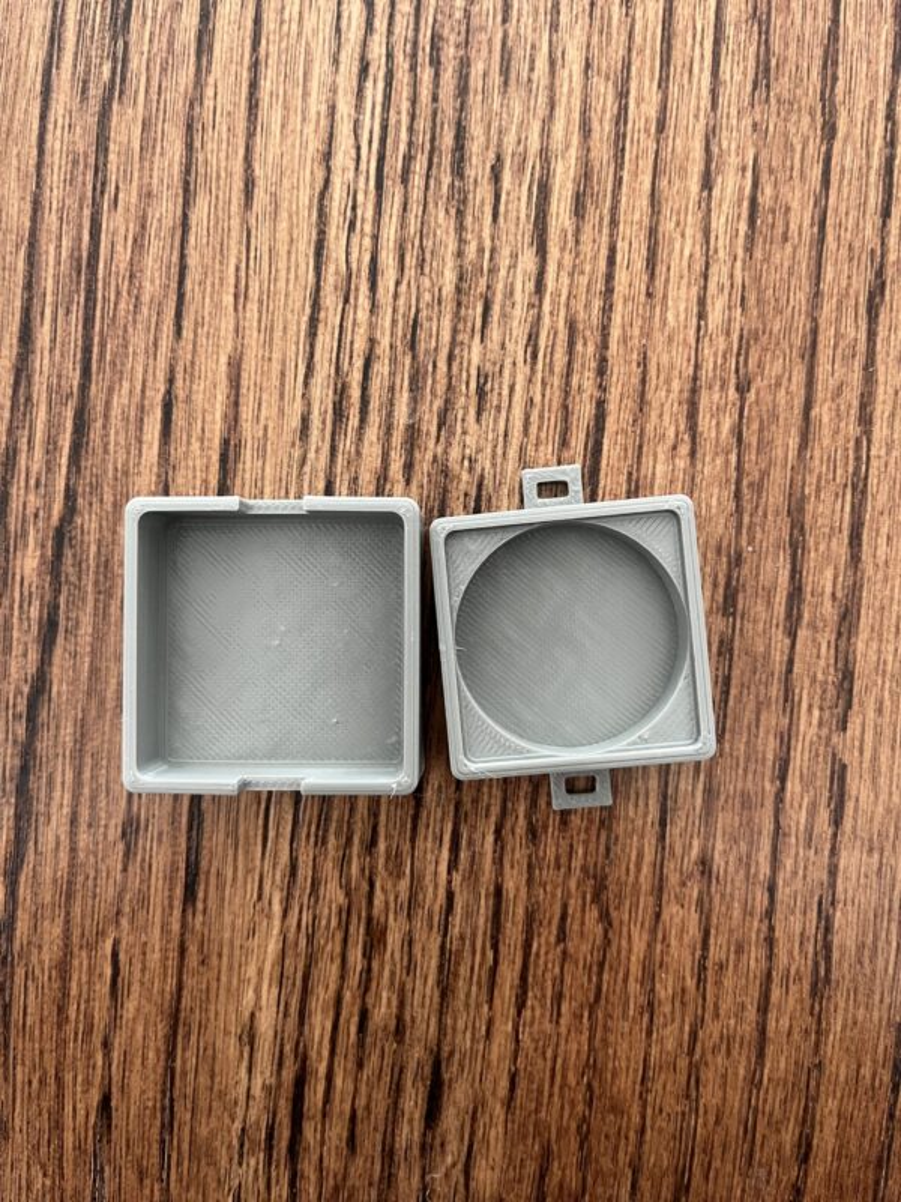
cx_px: 450
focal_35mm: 26
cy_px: 601
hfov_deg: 53.1
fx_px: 902
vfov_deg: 67.3
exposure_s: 1/60
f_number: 1.6
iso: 320
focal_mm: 5.1
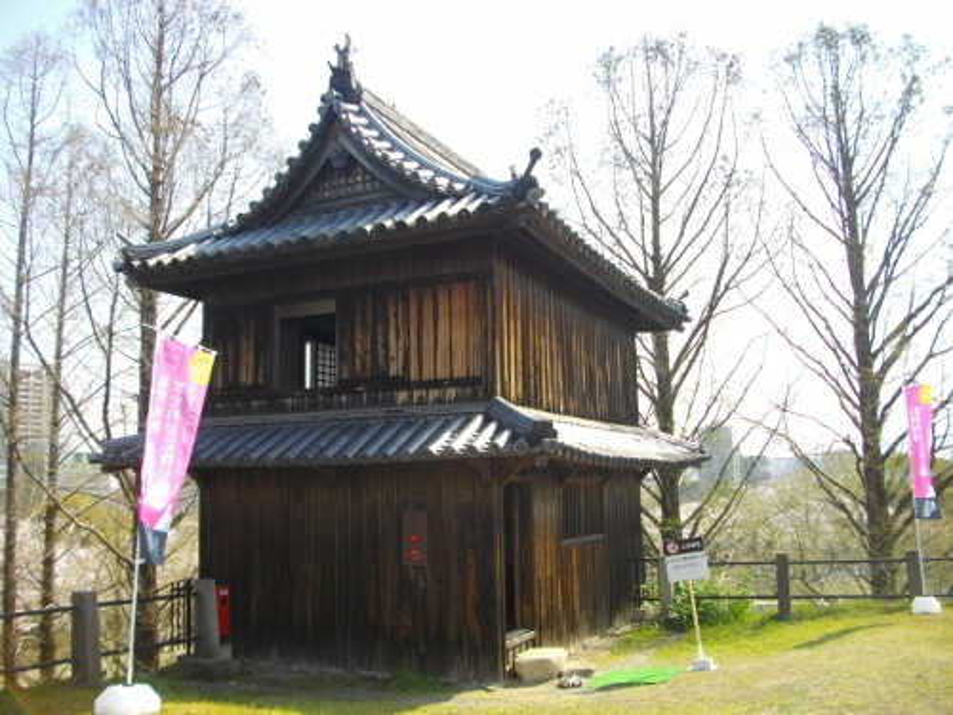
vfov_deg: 44.2
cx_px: 476
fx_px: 881
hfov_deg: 56.8
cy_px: 358
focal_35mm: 32
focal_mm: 5.7
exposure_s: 1/500
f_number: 2.9
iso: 100
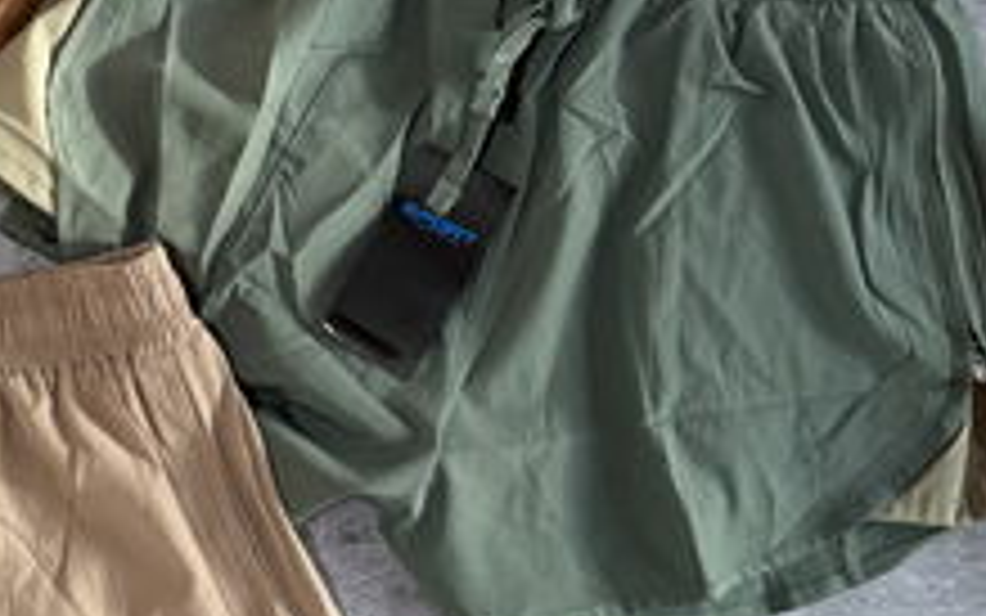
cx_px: 167
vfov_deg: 20.9
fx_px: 1666
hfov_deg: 31.9
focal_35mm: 62
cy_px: 187
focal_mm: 6.76
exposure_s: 1/60
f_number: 1.78
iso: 320
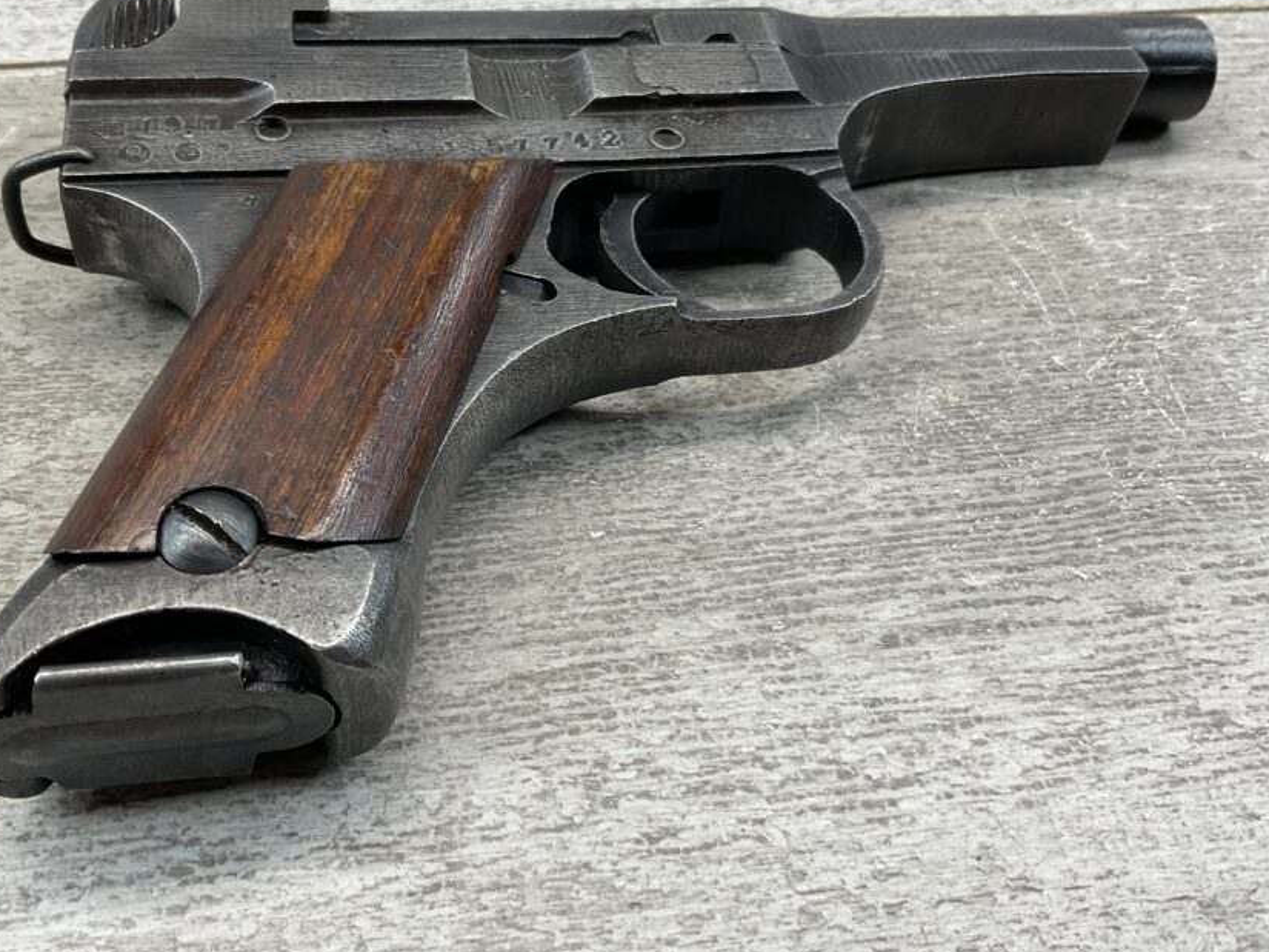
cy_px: 395
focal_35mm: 36
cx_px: 569
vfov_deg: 39.5
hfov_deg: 51.3
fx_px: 1320
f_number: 1.8
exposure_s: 1/120
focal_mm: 3
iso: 25
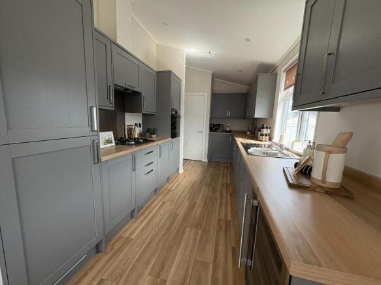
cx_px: 190
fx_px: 154
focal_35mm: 14
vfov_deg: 85.7
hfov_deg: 102.1
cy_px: 142
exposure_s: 1/119
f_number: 2.2
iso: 100
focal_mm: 2.22
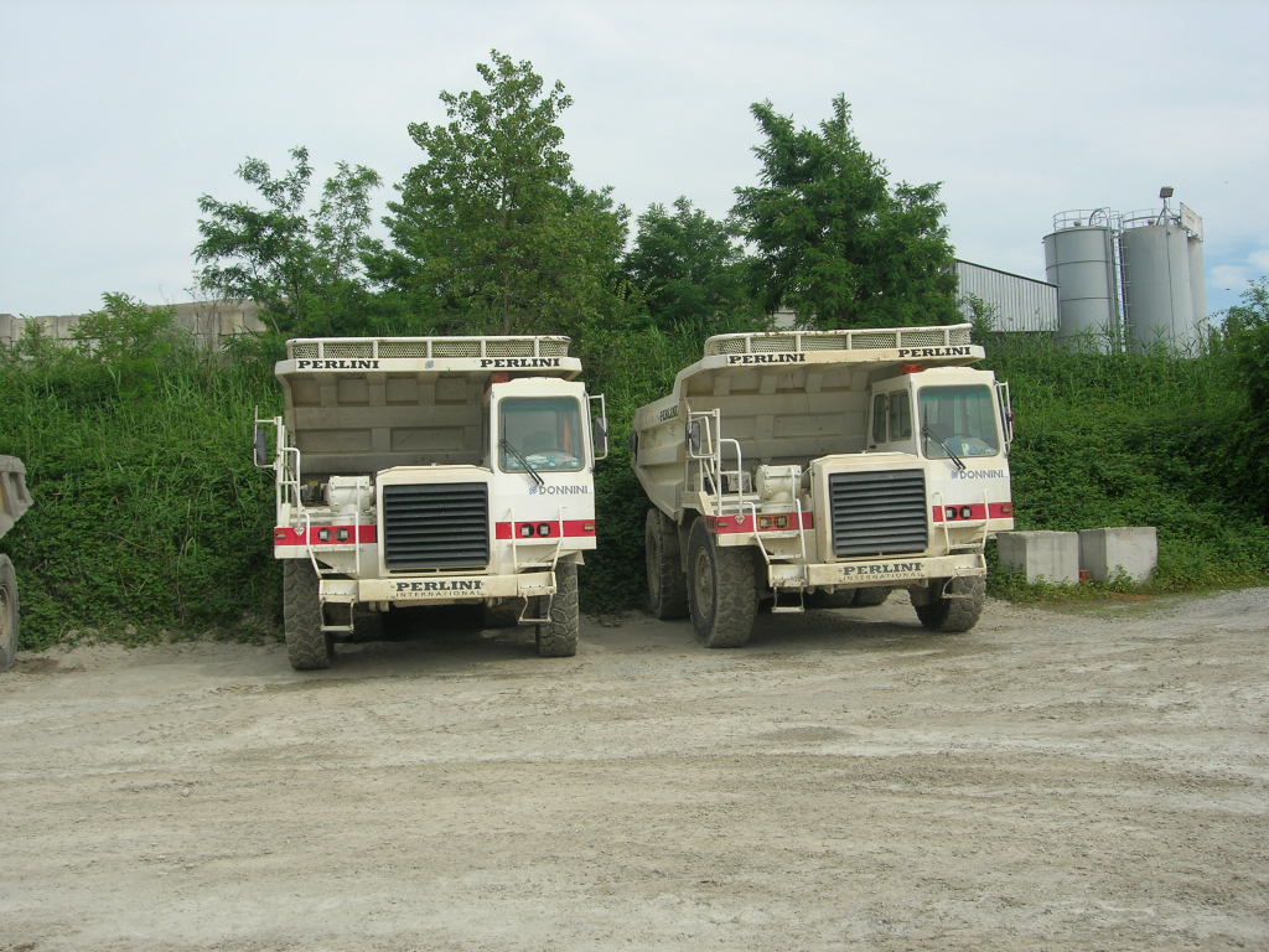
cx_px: 634
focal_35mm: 38
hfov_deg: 49.0
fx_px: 1393
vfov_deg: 37.7
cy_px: 476
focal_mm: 7.8
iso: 64
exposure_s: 1/566
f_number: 4.8
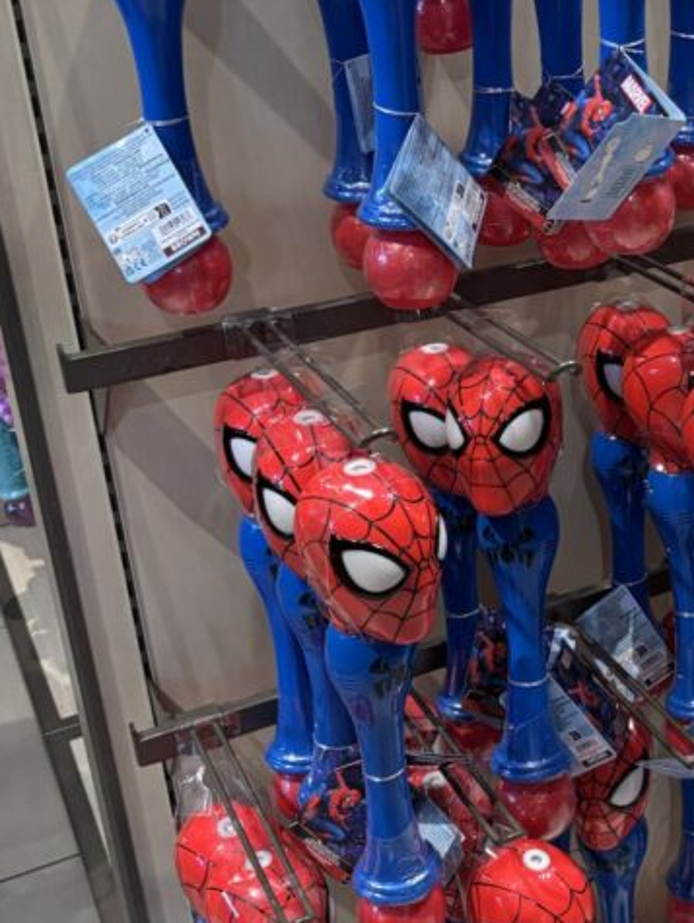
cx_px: 647
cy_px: 369
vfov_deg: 34.2
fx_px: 1495
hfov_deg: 25.2
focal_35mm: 56
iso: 250
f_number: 1.6
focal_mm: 5.96
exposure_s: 1/60
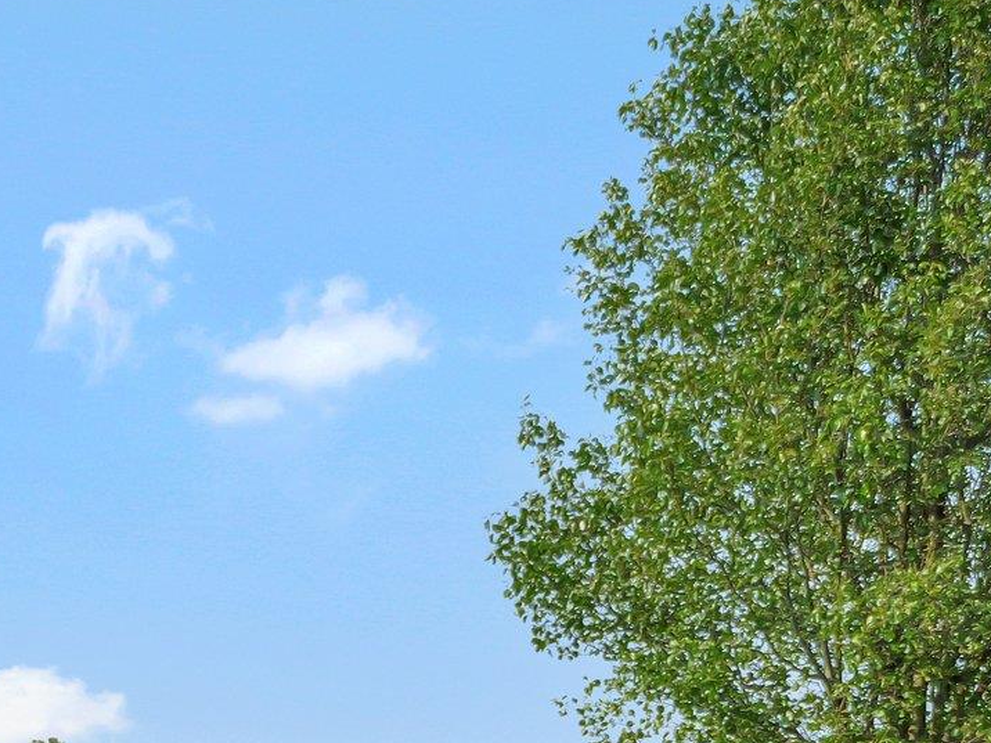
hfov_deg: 24.3
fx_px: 2290
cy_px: 843
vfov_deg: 17.7
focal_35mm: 80
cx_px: 358
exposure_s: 1/1300
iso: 200
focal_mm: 14
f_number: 2.8
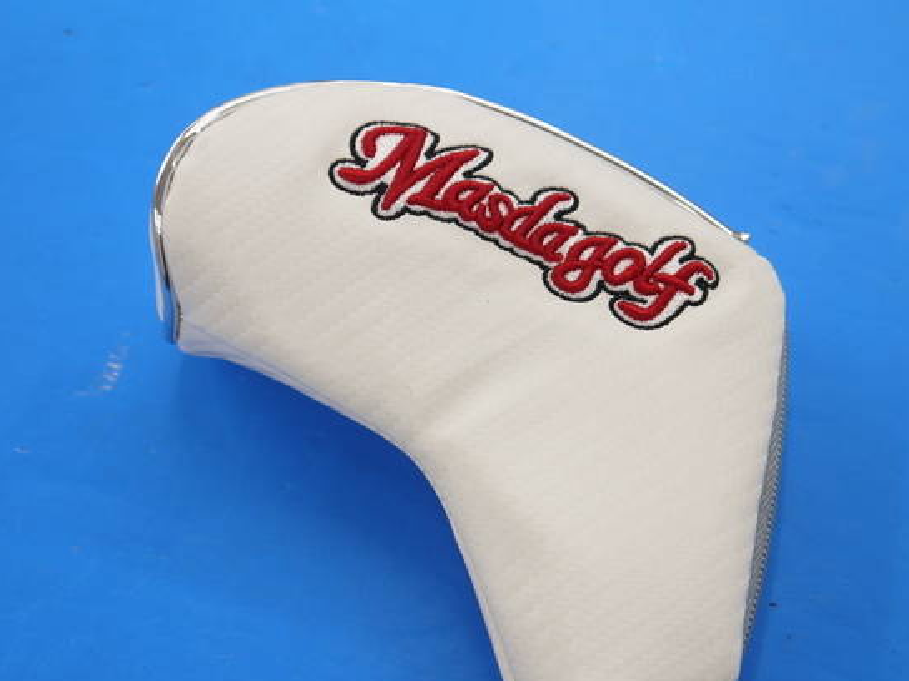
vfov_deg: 24.0
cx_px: 463
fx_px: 1601
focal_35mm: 61
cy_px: 373
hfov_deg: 31.7
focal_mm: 26
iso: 200
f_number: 4.7
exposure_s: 1/60
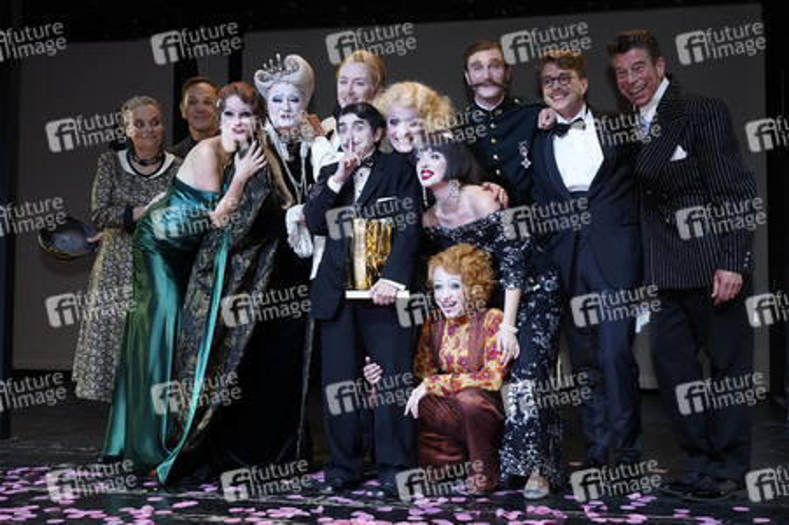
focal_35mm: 39
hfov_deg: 49.6
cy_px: 262
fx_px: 854
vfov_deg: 34.2
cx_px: 394
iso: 1600
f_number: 6.3
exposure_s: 1/250
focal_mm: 39
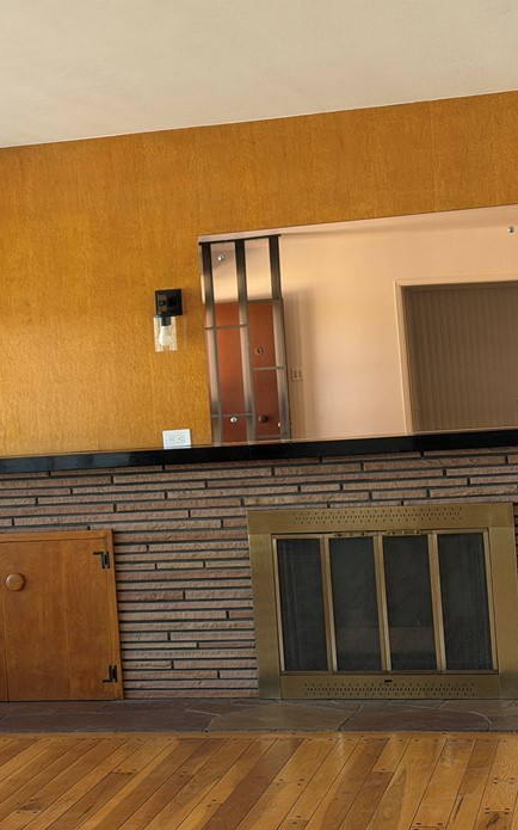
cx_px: 116
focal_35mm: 75
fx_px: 1695
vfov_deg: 27.5
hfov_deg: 17.3
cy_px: 420
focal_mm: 6.76
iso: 100
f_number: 1.78
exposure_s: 1/68
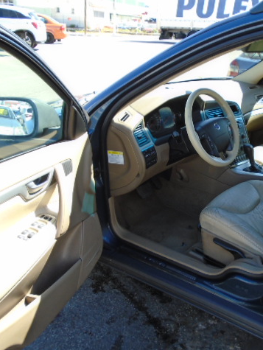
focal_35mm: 35
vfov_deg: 52.6
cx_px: 192
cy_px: 175
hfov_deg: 39.8
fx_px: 354
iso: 100
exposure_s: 1/160
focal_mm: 4.6
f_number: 3.2
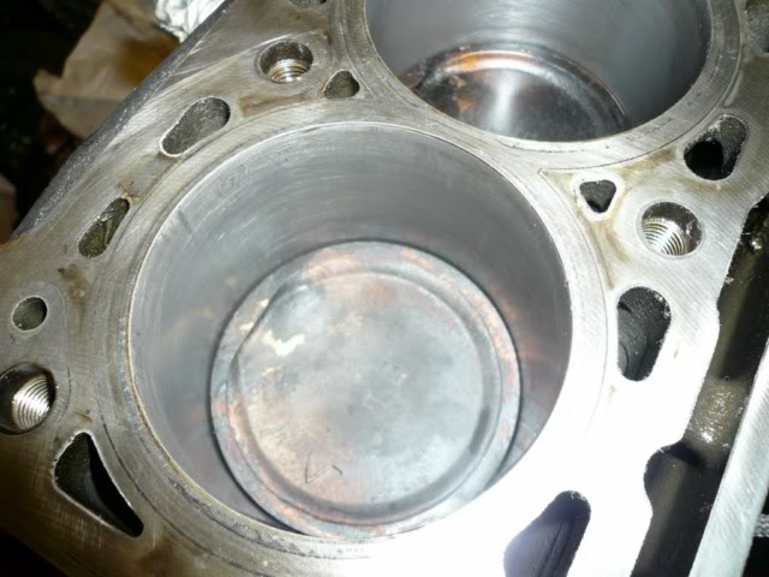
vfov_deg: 49.7
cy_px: 288
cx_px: 384
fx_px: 622
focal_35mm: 28
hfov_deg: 63.4
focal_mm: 4.6
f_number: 2.8
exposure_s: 1/30
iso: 100
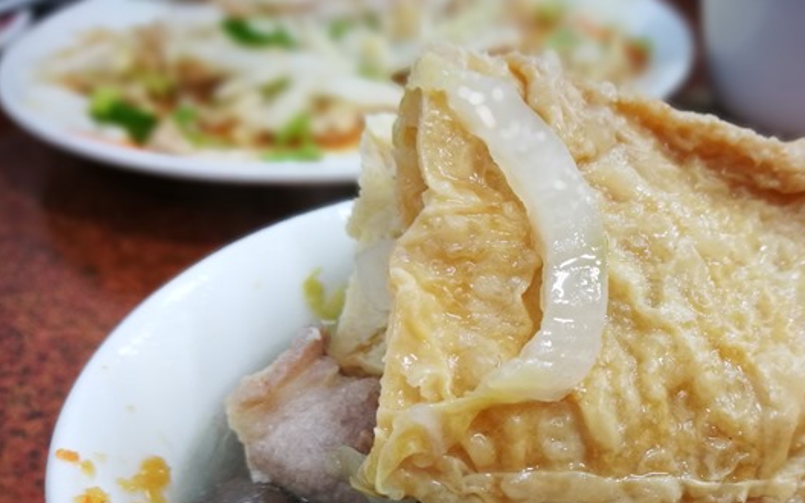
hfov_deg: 49.5
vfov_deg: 31.8
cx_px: 540
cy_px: 408
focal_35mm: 39
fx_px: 856
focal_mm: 4.5
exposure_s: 1/30
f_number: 4
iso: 250
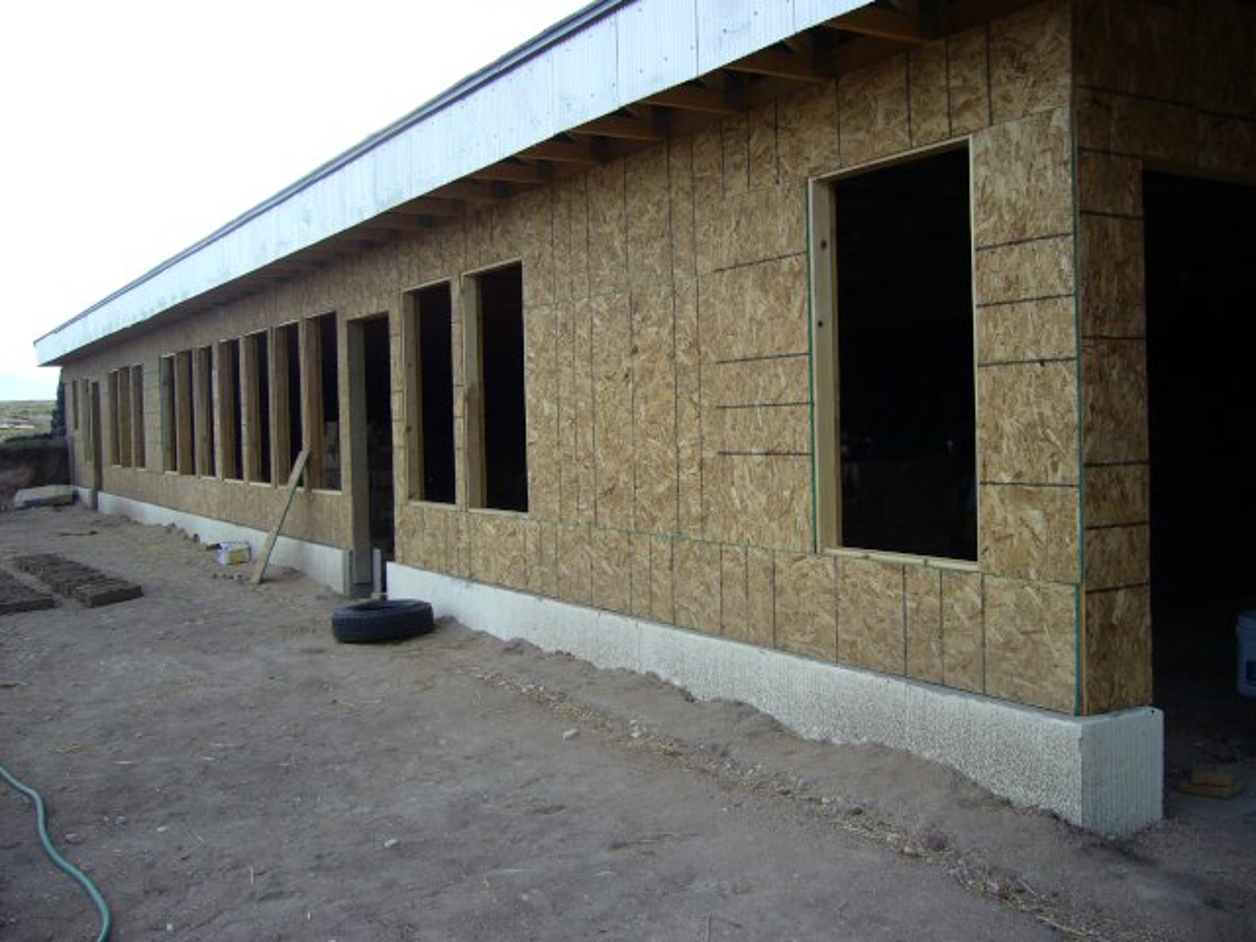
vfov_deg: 40.7
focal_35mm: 35
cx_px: 628
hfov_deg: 52.6
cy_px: 471
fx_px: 1270
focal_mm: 5.8
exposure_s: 1/250
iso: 100
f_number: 2.8
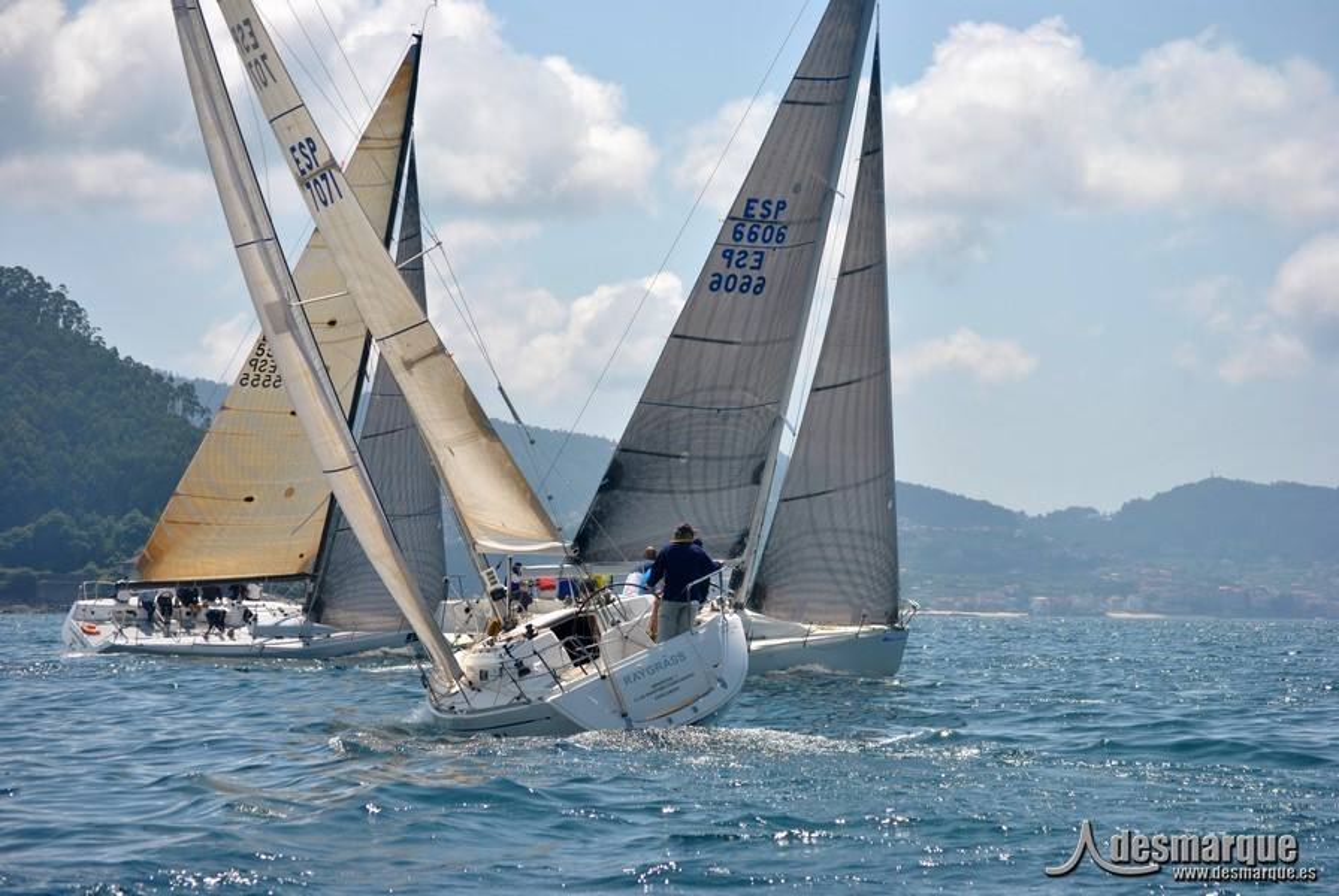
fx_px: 5139
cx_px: 670
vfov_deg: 10.0
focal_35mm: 138
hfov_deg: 14.8
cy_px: 448
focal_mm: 92
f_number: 6.3
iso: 100
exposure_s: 1/640
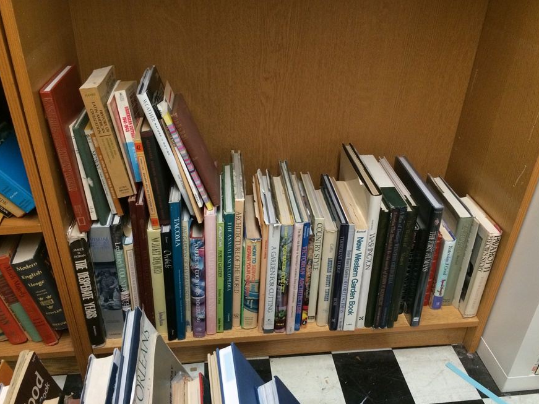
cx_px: 271
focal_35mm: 31
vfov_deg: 45.4
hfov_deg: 58.4
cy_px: 198
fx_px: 483
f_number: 2.2
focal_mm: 4.12
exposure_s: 1/30
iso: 320
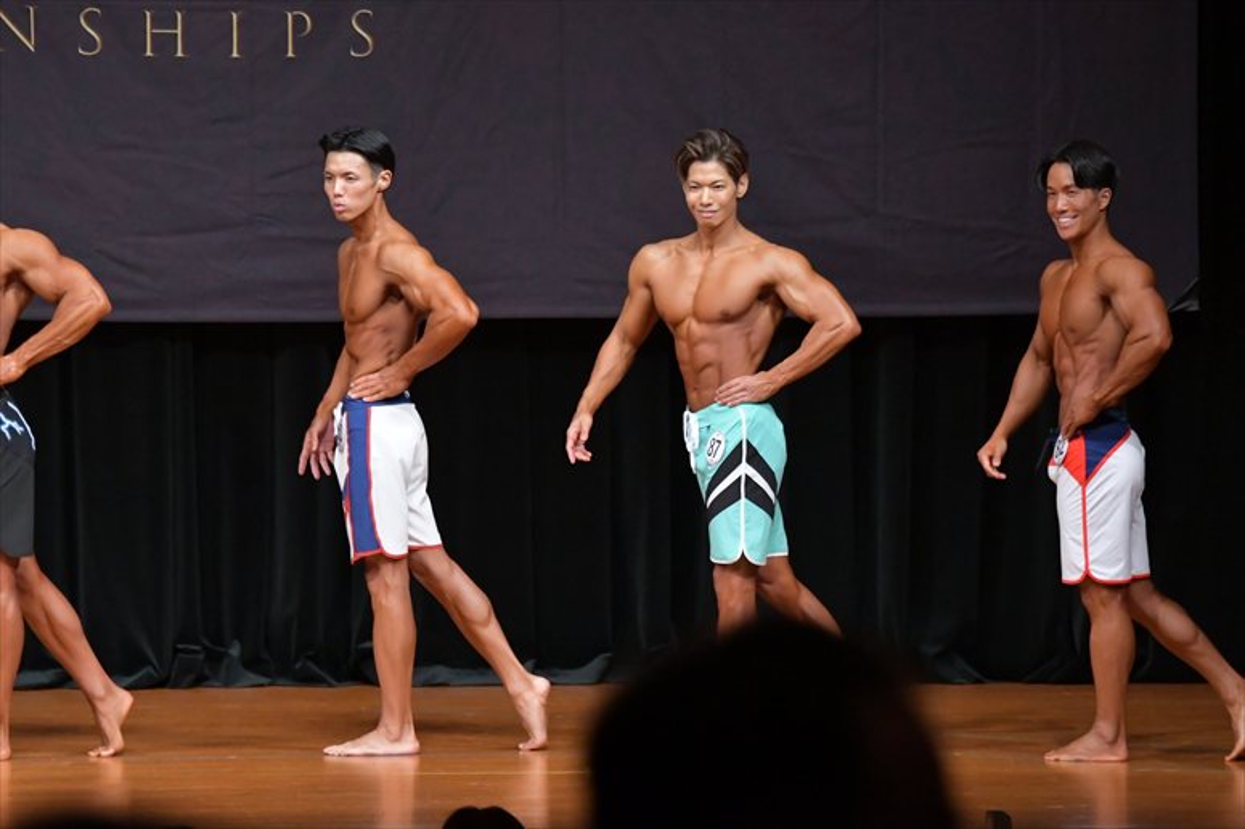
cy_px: 414
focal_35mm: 255
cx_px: 622
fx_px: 8815
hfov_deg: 8.1
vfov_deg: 5.4
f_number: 5.6
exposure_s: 1/400
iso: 5000
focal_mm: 170
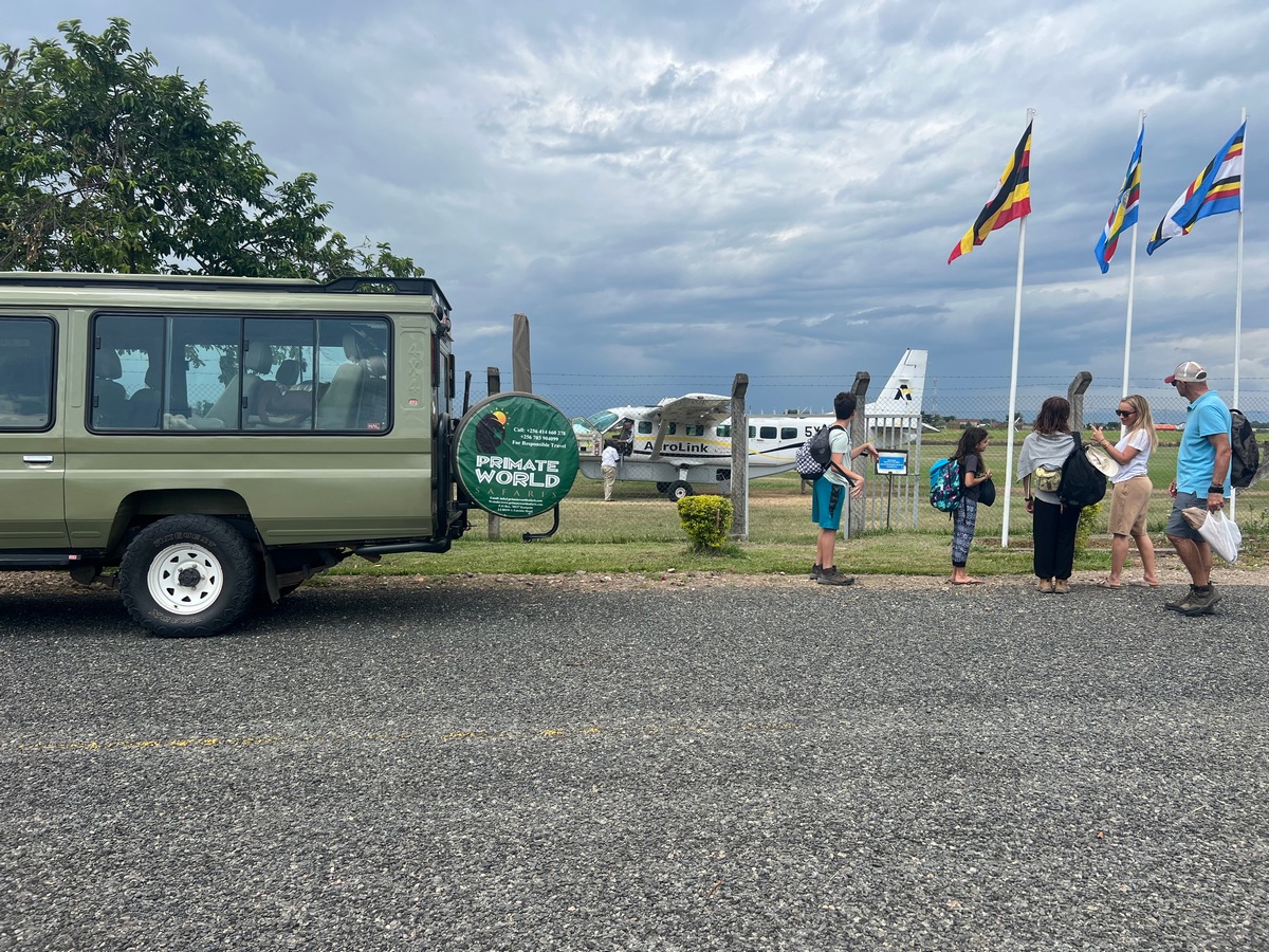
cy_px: 476
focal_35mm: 26
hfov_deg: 67.3
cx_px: 634
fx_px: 953
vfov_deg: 53.1
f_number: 1.5
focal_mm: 5.7
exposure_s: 1/3460
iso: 50
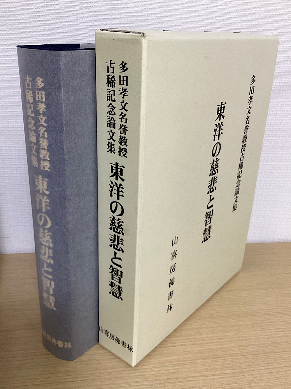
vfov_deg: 58.4
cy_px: 194
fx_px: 348
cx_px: 146
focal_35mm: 31
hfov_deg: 45.4
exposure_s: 1/50
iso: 125
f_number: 2.4
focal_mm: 3.3
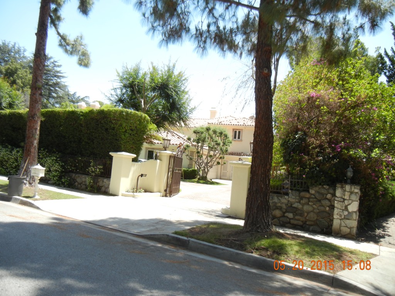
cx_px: 198
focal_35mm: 30
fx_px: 342
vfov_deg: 46.8
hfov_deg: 60.0
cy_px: 148
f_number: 3.5
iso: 160
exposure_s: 1/488
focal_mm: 5.4
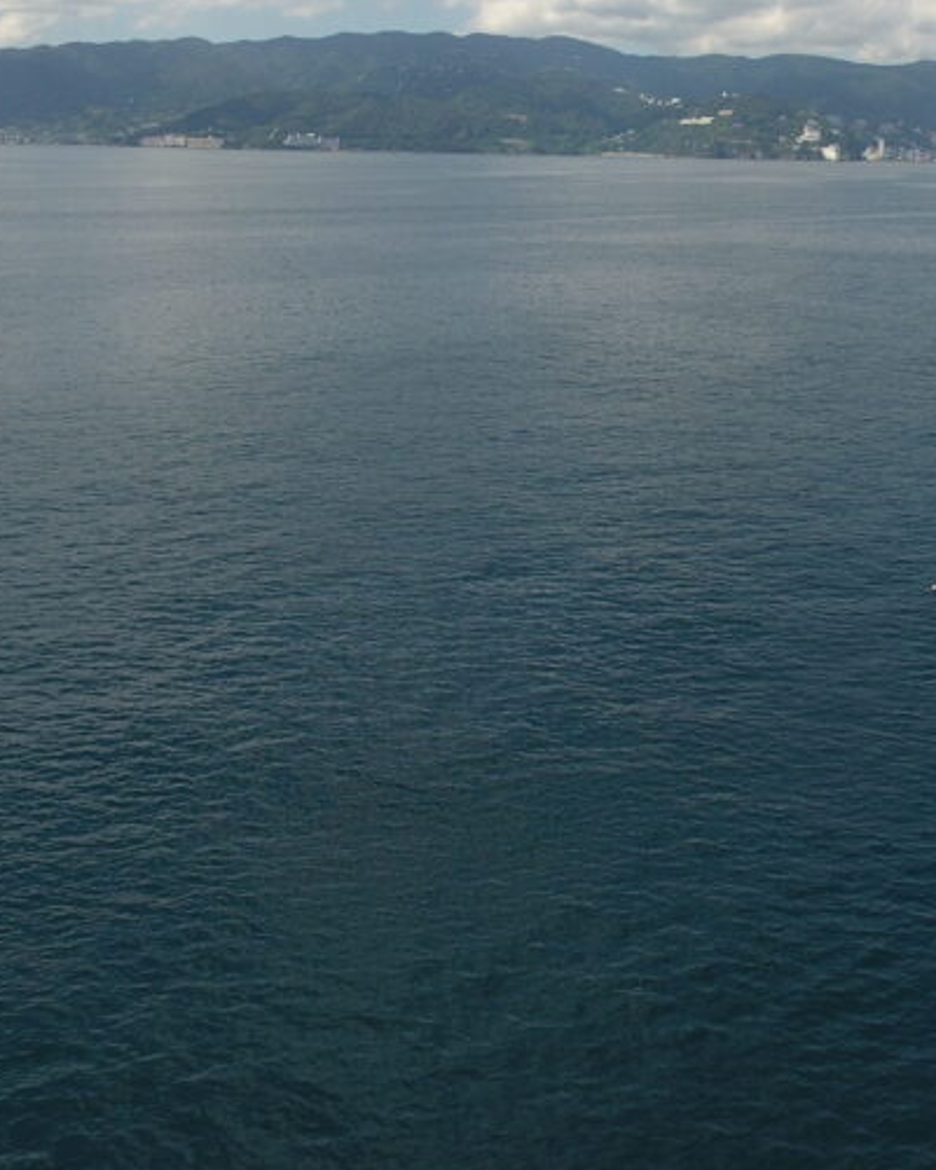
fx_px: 1385
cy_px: 316
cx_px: 751
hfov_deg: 36.1
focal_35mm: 40
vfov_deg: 44.5
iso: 100
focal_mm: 3.61
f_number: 2.8
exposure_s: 1/1013
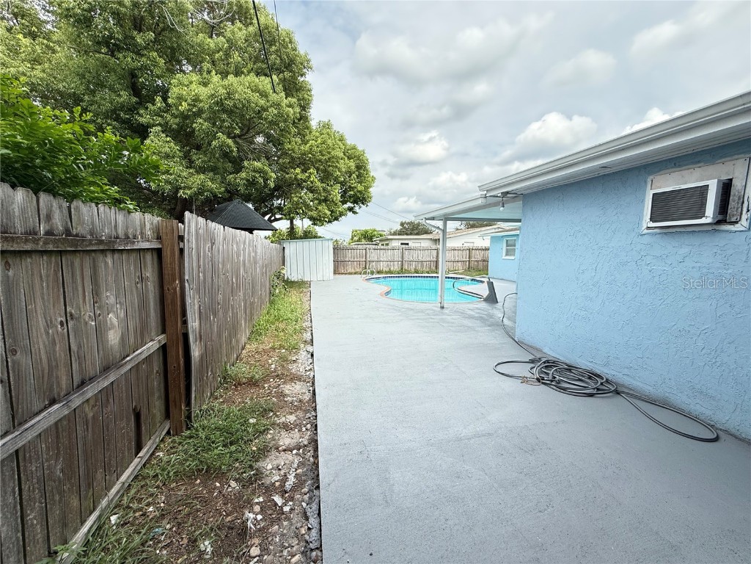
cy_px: 282
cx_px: 376
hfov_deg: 102.1
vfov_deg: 85.7
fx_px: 304
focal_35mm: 14
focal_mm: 2.22
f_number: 2.2
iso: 64
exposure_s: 1/658
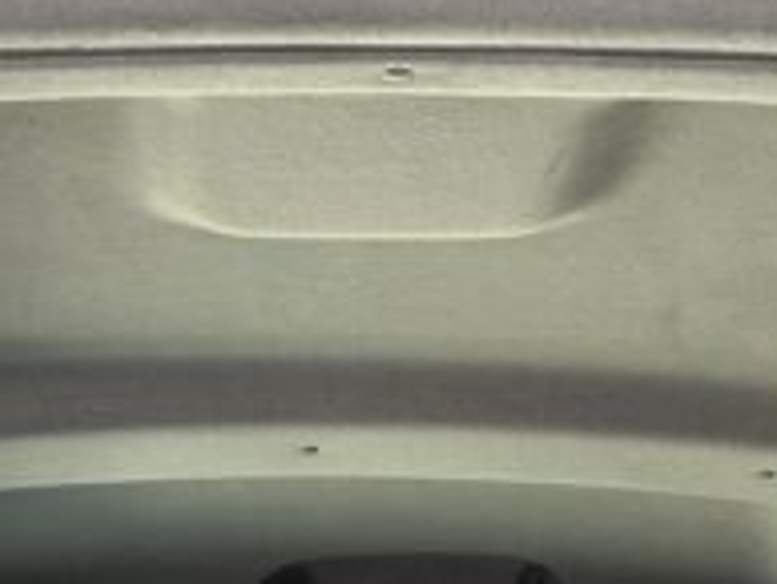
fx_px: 2224
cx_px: 310
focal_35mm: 99
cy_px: 441
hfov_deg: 19.8
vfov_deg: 14.9
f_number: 1.78
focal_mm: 6.86
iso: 100
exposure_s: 1/121
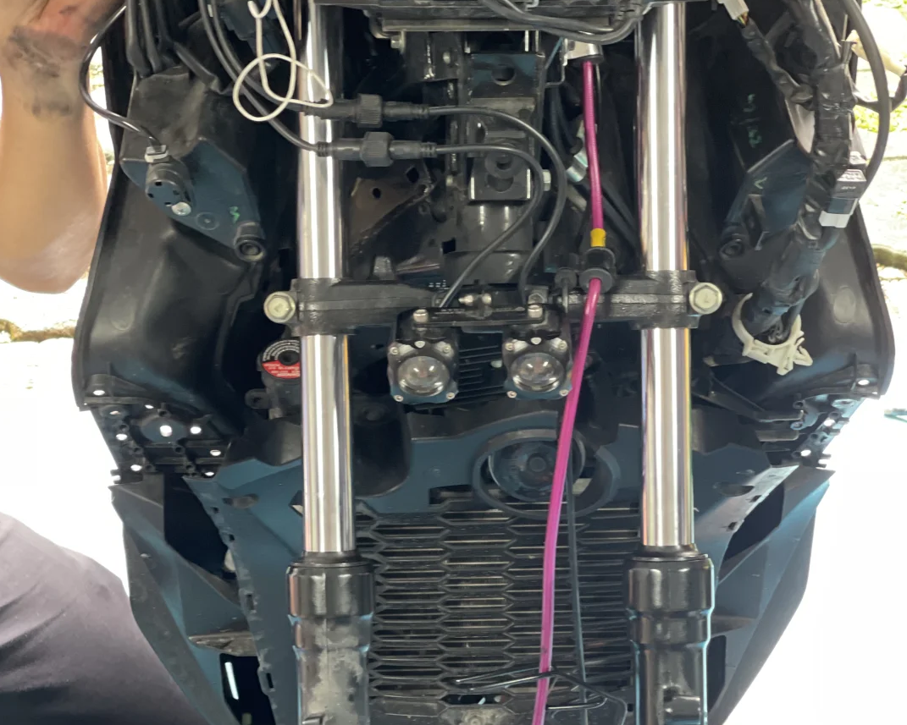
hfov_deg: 22.7
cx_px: 454
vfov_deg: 18.2
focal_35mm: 84
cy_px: 506
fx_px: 2255
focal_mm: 7.5
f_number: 2.2
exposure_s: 1/26
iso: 400
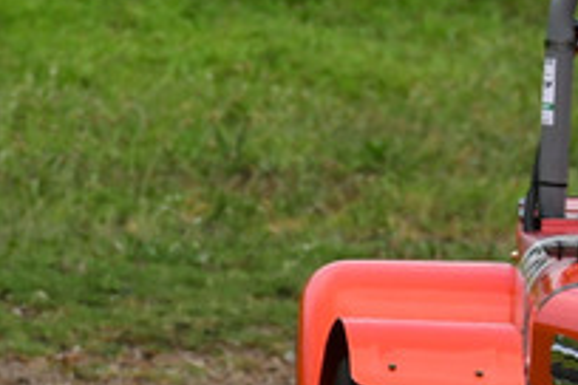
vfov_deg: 0.6
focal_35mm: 2416
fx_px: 38787
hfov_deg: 0.9
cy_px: 14
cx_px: 972
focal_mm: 410
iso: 400
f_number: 11
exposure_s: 1/640
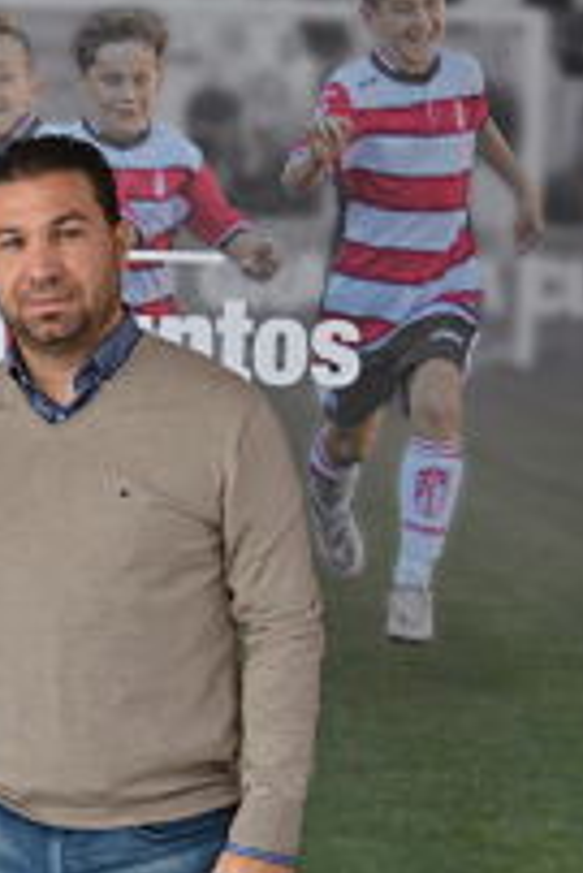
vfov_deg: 24.4
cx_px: -73
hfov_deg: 16.0
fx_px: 2013
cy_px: 521
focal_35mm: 83
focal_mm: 28
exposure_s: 1/60
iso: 720
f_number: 4
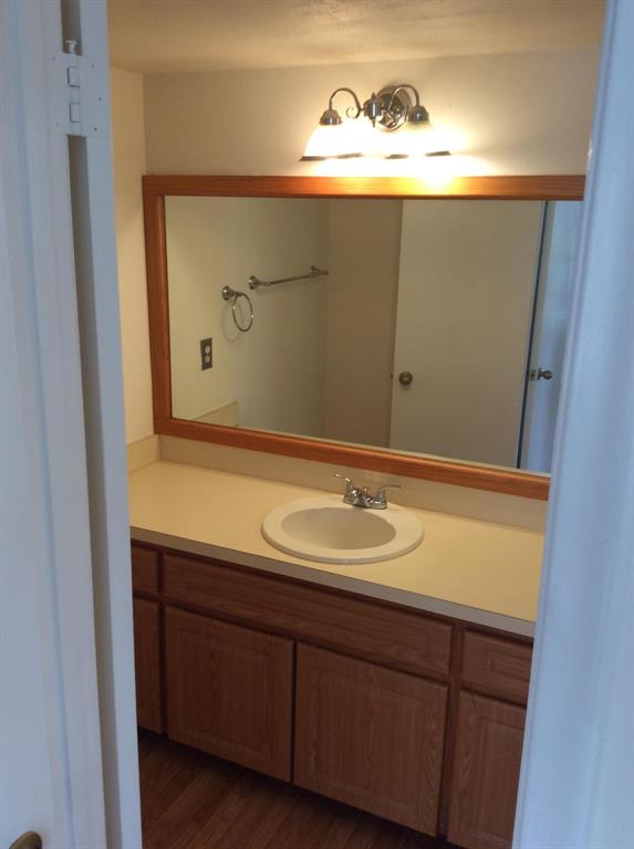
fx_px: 784
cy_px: 424
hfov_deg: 44.0
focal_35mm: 32
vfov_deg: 56.9
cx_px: 317
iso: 32
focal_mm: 3.3
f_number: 2.4
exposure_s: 1/30
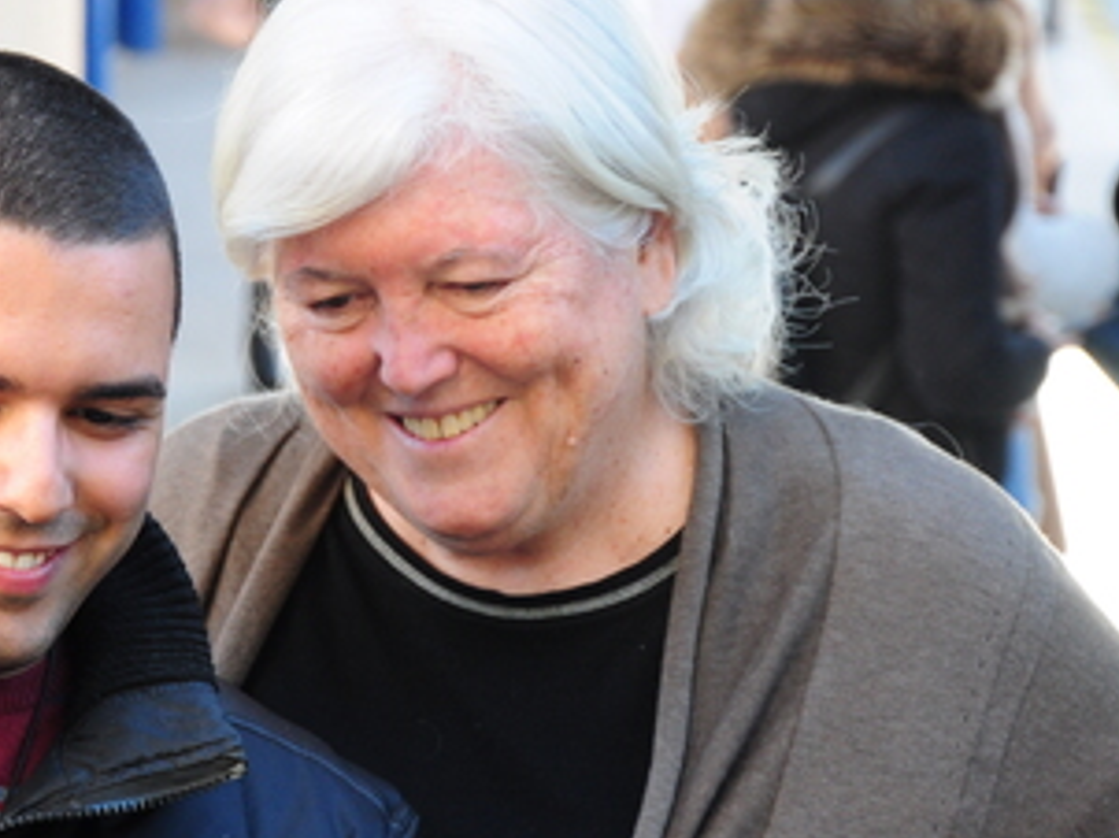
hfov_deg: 8.8
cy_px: 612
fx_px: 7235
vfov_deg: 6.6
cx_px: 170
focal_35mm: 224
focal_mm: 75
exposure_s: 1/160
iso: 640
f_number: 5.3
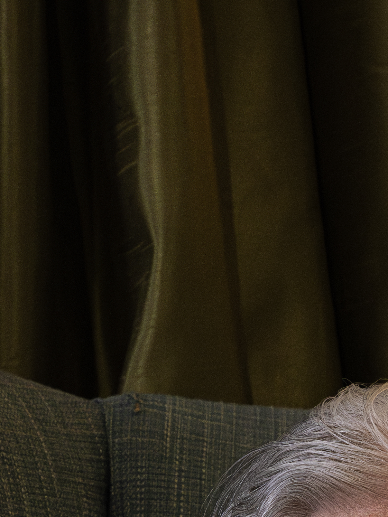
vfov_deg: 11.4
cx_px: 630
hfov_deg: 9.0
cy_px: 948
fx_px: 2391
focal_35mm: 160
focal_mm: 36.9
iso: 3200
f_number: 5.6
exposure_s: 1/100
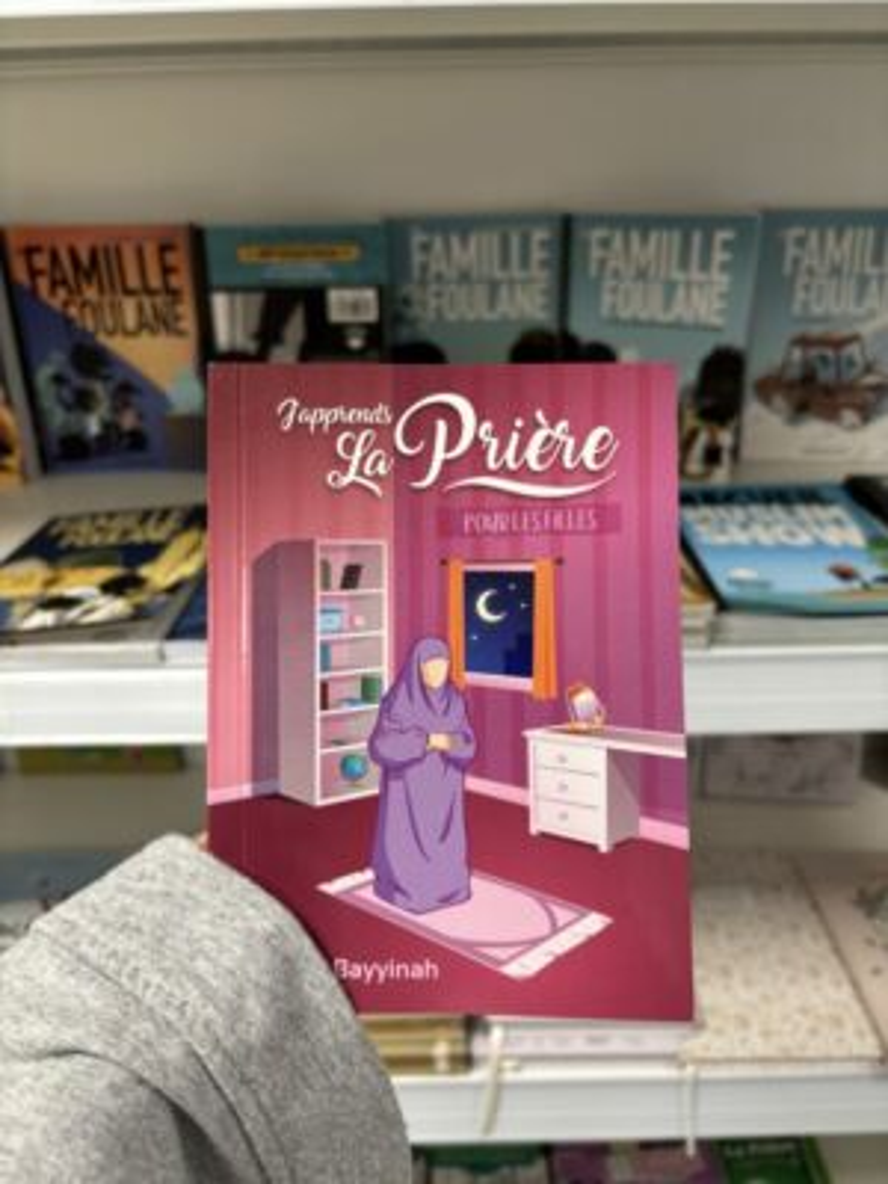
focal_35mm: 26
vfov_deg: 67.3
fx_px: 889
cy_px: 592
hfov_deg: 53.1
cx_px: 444
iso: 80
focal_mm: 5.96
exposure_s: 1/50
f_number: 1.6
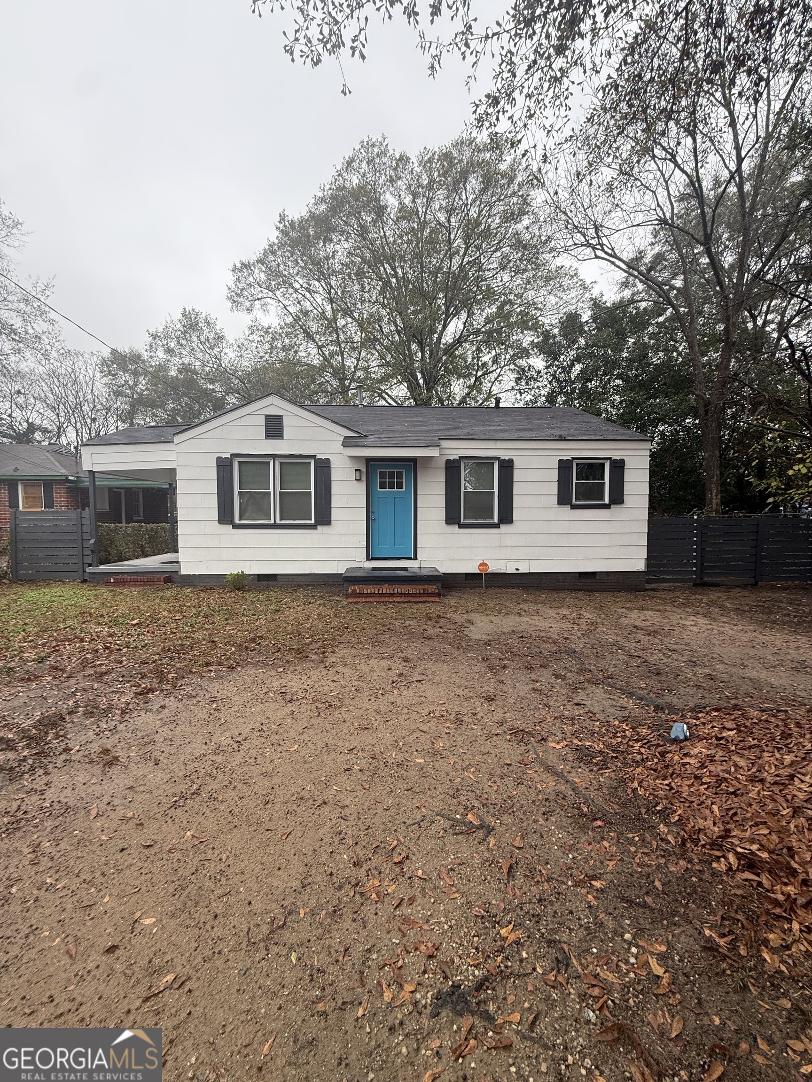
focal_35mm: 14
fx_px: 438
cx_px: 406
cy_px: 541
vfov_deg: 102.1
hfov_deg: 85.7
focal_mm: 2.22
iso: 64
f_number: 2.2
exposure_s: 1/121
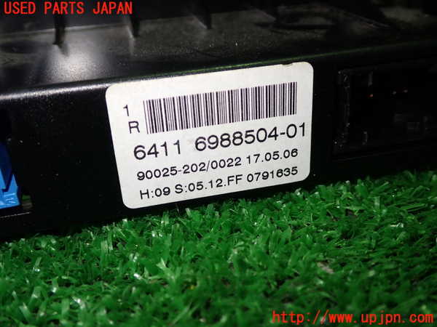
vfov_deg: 37.7
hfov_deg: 49.0
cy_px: 164
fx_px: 480
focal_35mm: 38
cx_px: 218
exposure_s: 1/60
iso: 200
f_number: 2.7
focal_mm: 6.83
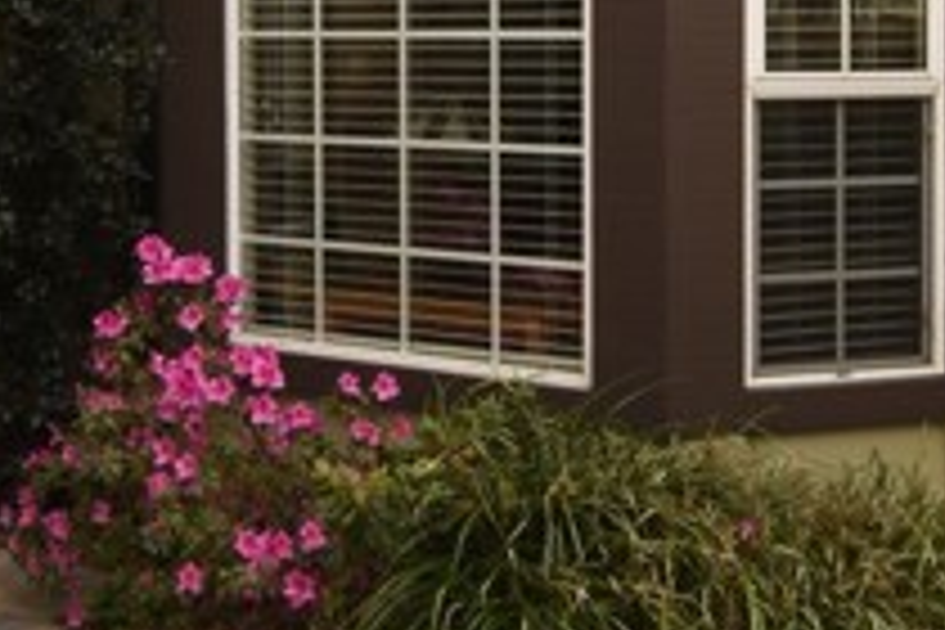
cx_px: 441
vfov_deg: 22.1
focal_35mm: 60
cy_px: 38
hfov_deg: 33.6
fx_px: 1562
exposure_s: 1/60
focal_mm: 13
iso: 400
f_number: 16
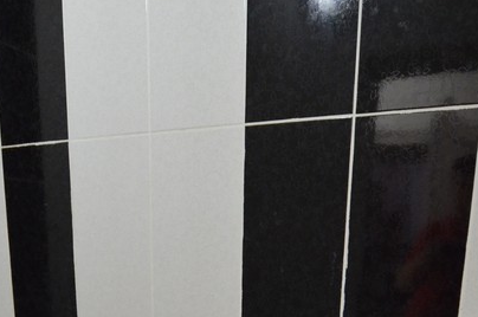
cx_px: 192
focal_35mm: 38
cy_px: 379
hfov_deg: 50.4
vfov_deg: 30.0
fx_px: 504
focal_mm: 10
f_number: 3.5
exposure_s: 1/30
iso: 2500
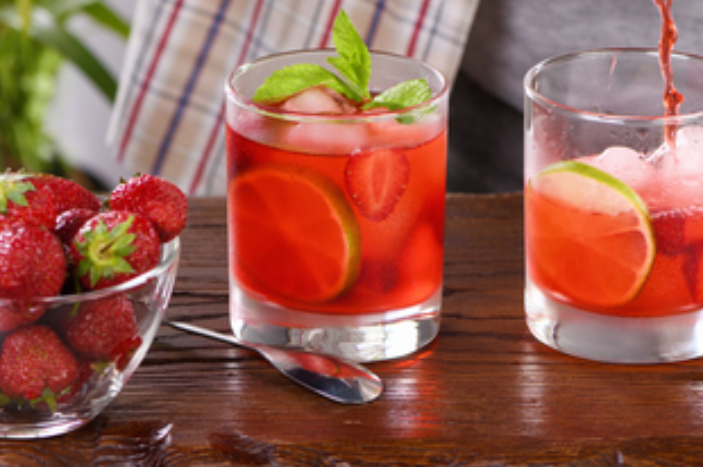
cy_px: 23
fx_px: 4233
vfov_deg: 6.3
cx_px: 571
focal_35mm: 217
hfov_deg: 9.5
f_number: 8
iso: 100
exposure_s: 1/80
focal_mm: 105
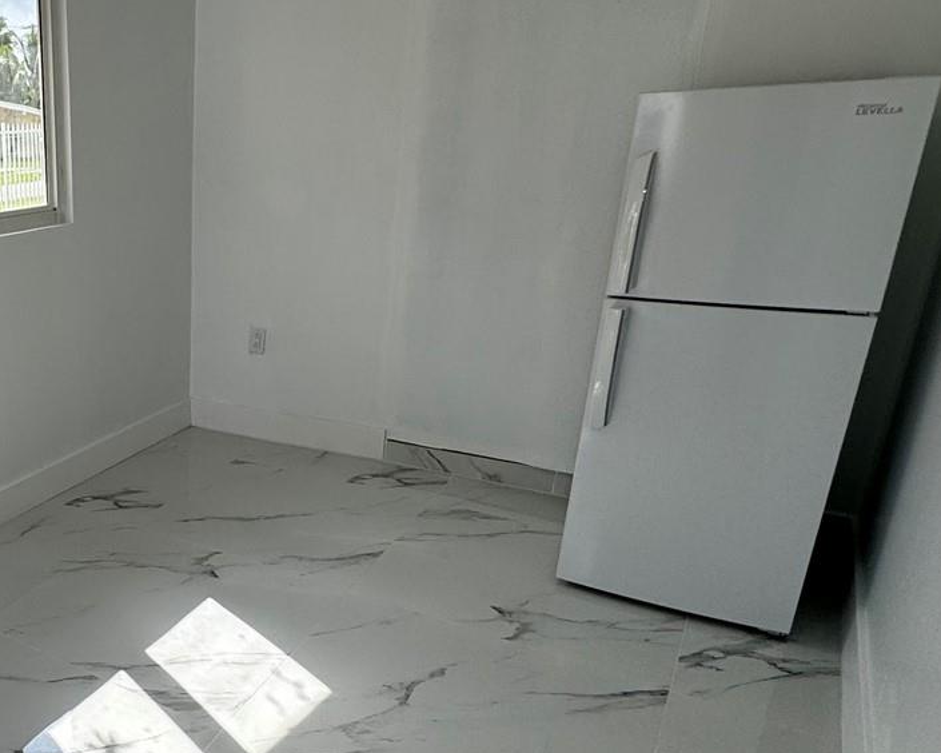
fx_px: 863
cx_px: 20
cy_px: 415
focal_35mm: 31
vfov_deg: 47.0
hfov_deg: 48.2
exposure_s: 1/440
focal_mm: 2.22
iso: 40
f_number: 2.2
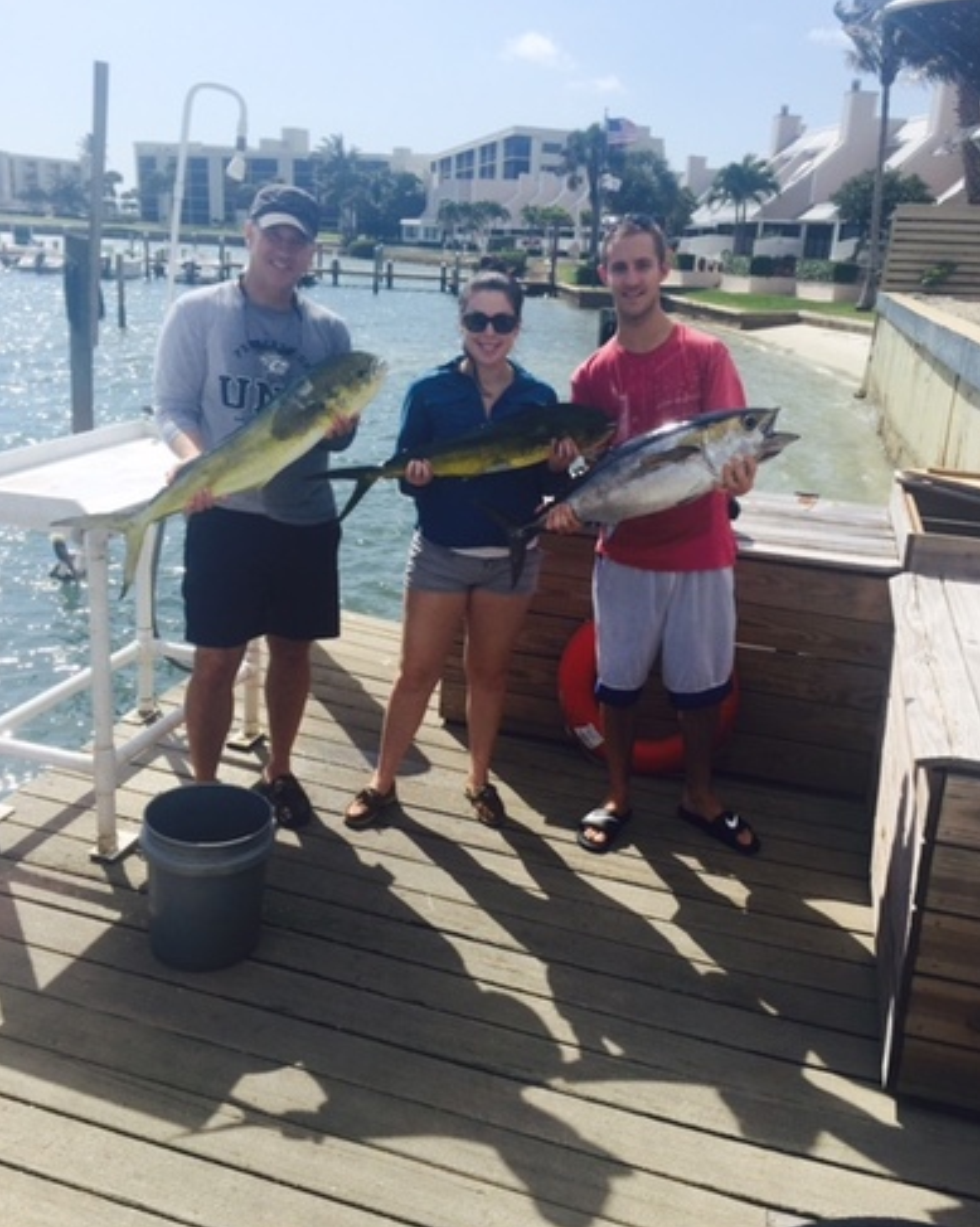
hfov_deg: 47.1
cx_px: 494
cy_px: 636
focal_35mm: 31
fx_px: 1125
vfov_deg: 57.2
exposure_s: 1/2639
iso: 32
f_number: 2.2
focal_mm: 4.15
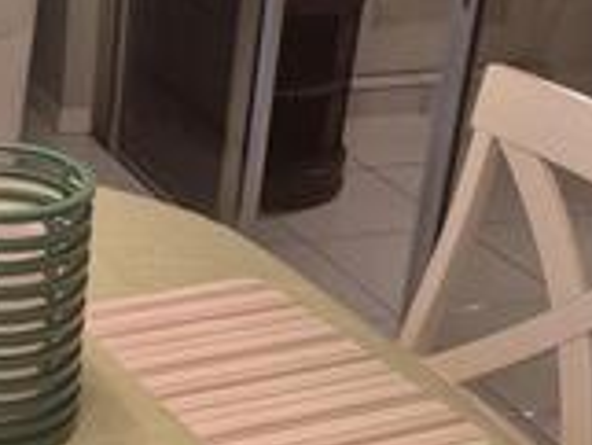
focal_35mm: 57
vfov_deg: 25.7
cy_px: 243
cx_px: -51
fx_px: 976
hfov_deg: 30.4
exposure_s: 1/120
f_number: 1.8
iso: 800
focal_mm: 5.4
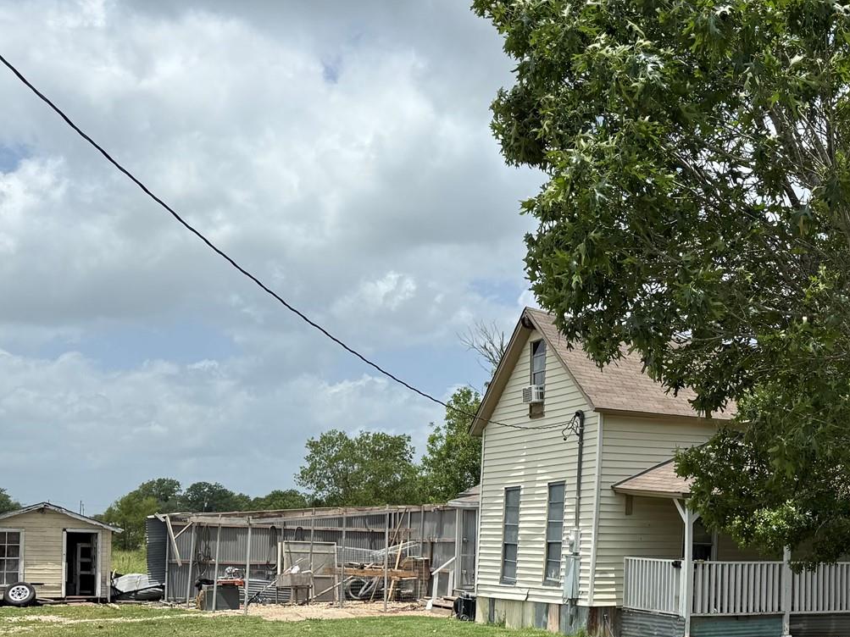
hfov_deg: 36.8
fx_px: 1203
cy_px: 528
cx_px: 745
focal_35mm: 49
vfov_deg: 28.9
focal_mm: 6.76
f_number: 1.78
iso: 80
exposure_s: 1/4975
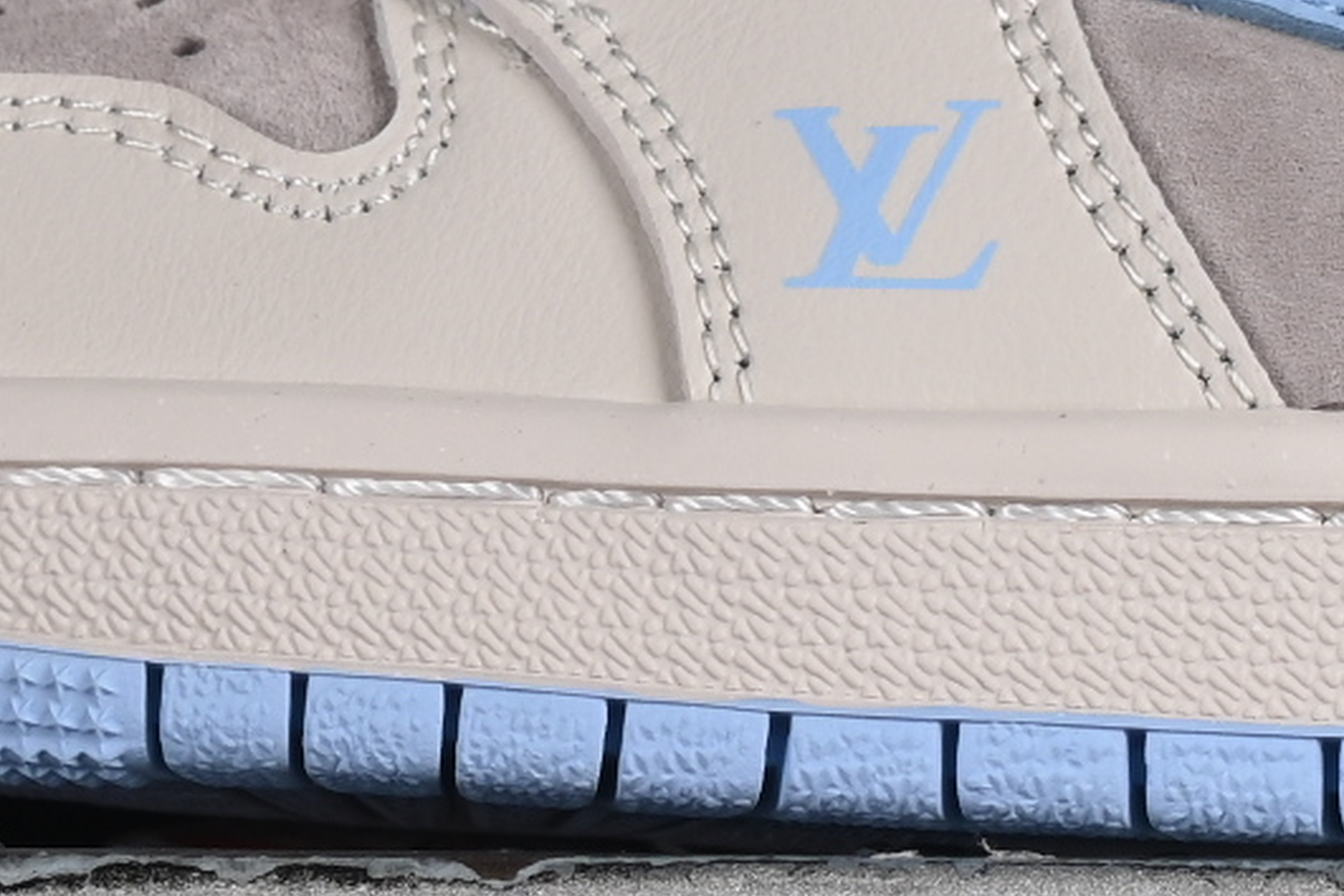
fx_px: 14671
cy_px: -595
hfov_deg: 5.2
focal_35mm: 393
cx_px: 1534
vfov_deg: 3.5
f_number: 8
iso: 160
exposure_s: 1/80
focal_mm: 50
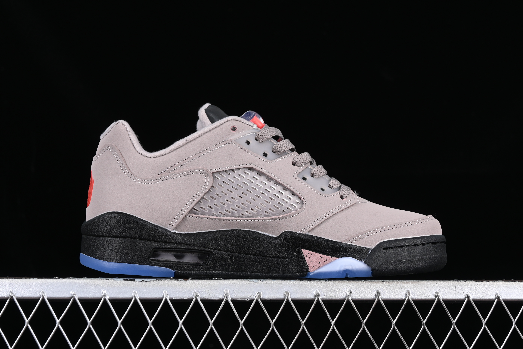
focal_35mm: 75
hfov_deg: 27.0
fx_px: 1089
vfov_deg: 18.2
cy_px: 174
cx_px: 262
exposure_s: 1/60
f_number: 6.3
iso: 160
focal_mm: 50
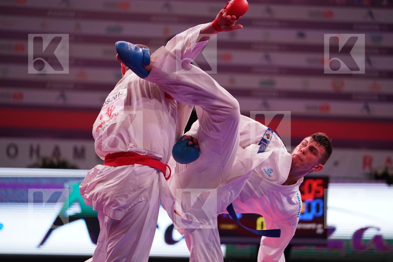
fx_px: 1572
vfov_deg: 9.5
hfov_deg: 14.3
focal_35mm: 144
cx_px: 196
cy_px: 131
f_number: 2.8
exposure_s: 1/1000
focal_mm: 144
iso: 4000
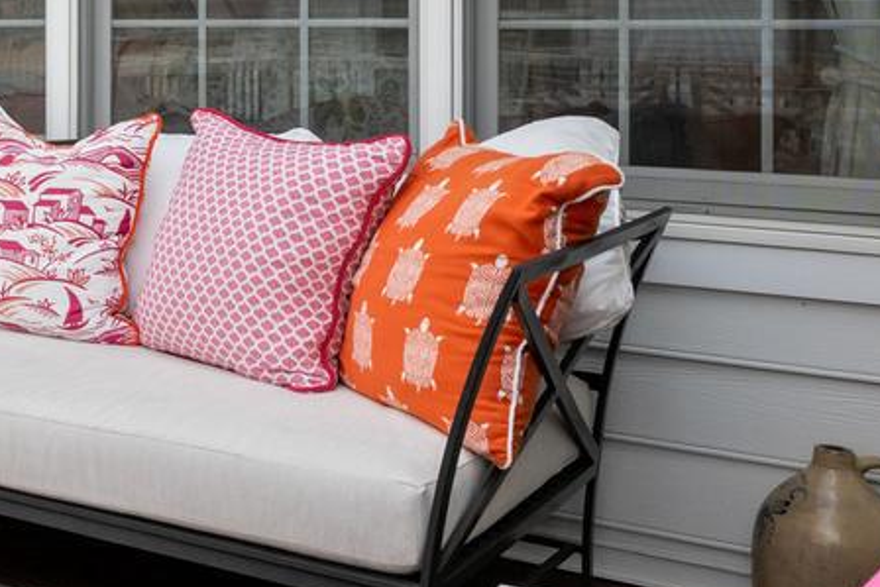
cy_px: 3
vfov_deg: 20.6
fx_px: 1565
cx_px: -446
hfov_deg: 24.4
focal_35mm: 64
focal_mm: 14
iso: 400
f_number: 8
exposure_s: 1/125
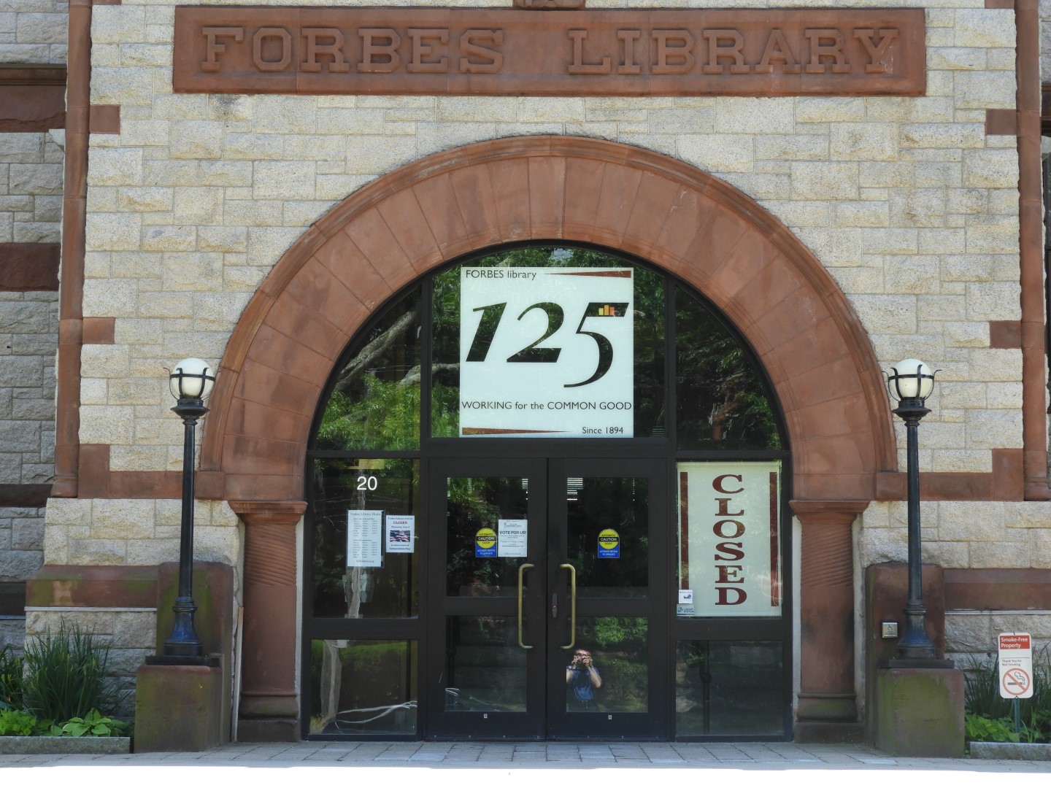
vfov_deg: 18.4
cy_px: 394
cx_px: 526
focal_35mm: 80
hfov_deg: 24.4
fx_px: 2429
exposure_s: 1/160
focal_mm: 14.3
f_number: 4.5
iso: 100
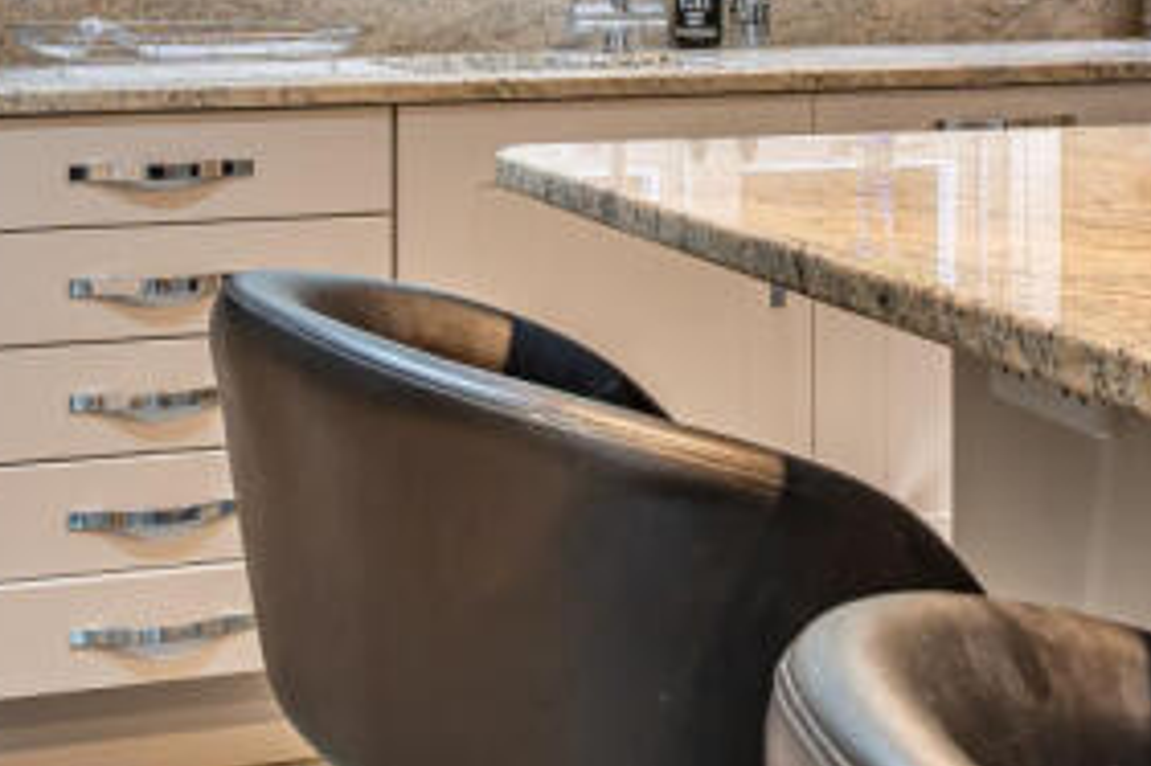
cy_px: -76
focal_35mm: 70
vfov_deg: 18.7
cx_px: 592
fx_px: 2237
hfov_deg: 28.9
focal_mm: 20
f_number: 8
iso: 100
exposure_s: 1/1.25
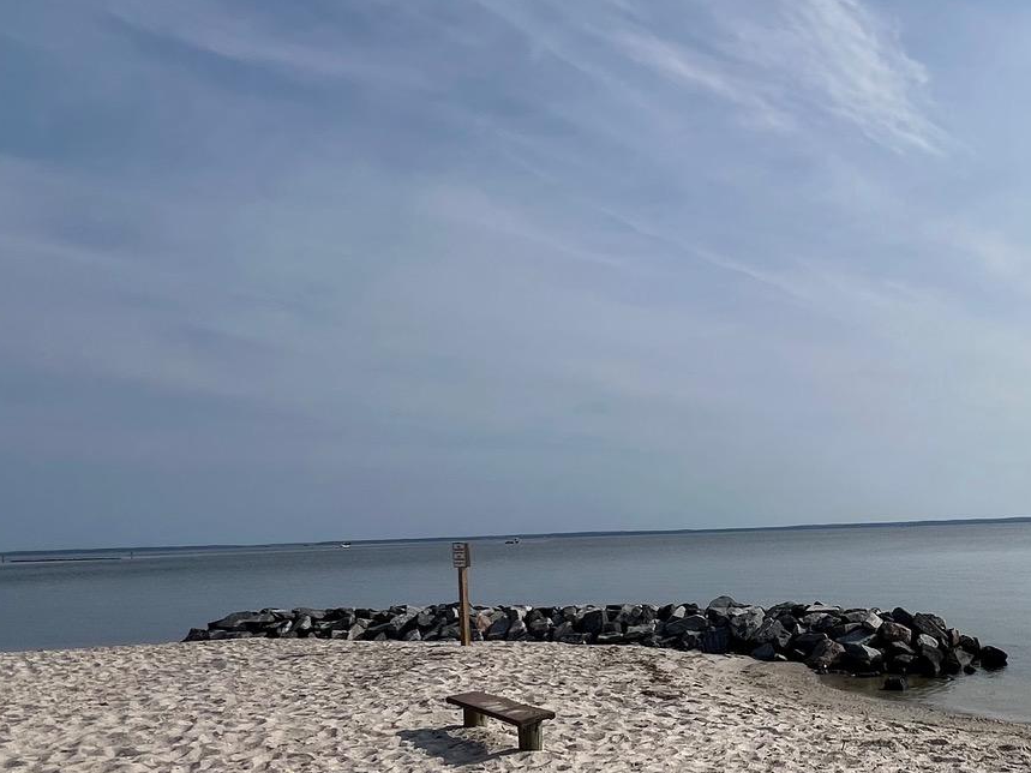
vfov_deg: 44.6
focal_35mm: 31
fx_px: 923
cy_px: 532
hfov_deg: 52.7
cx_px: 889
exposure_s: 1/5000
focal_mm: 1.57
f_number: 1.8
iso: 40
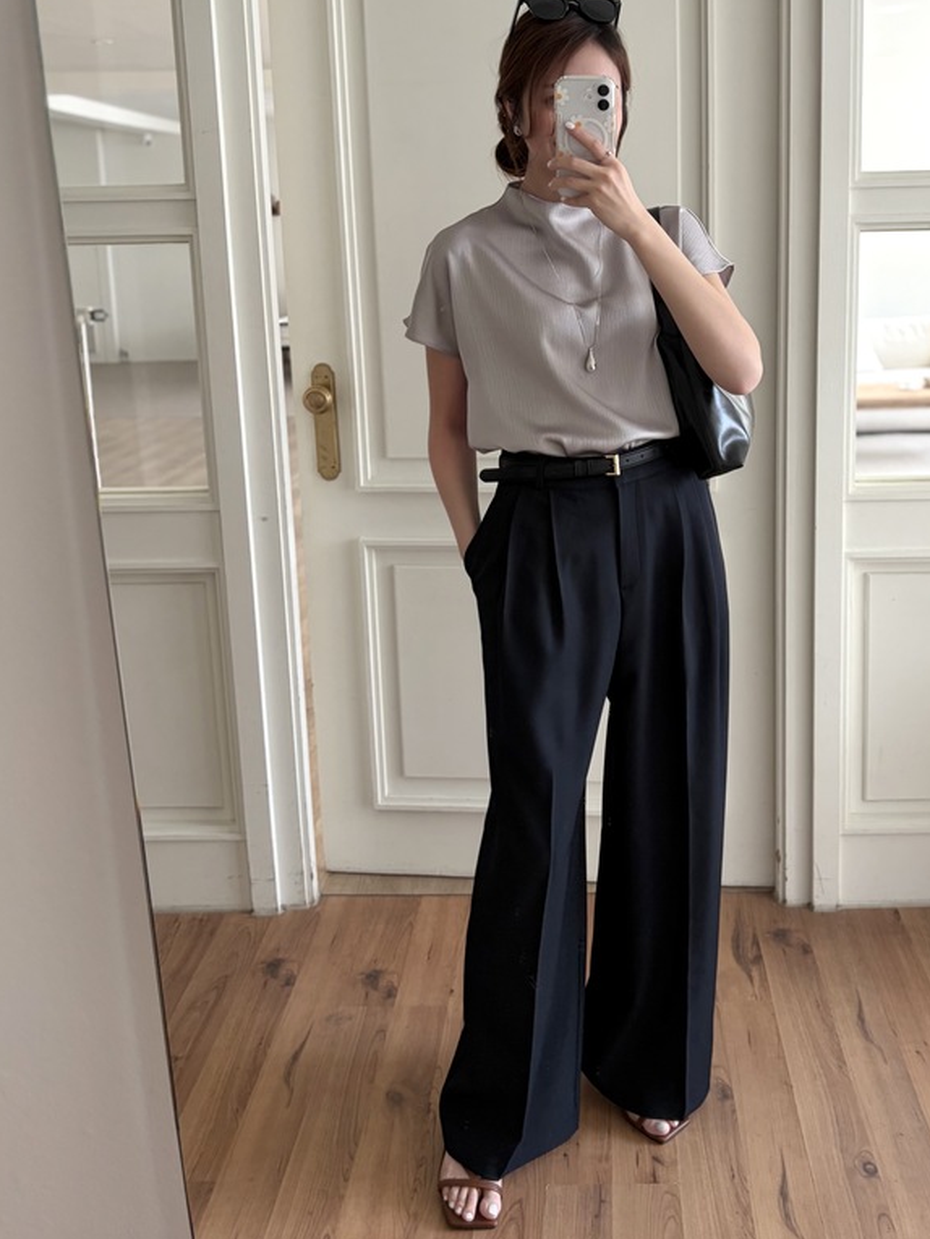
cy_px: 504
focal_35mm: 34
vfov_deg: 53.6
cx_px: 587
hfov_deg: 41.5
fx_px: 1218
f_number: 1.6
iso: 125
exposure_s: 1/117
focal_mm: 5.96
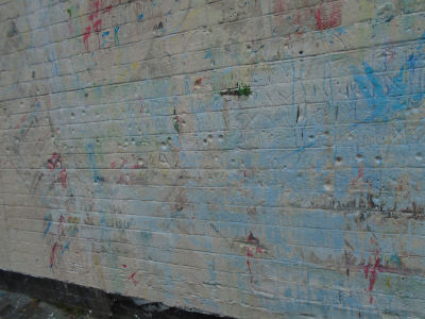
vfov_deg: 53.1
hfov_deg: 67.3
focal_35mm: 26
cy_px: 160
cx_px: 212
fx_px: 319
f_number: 3.2
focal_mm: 4.6
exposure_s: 1/250
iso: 100
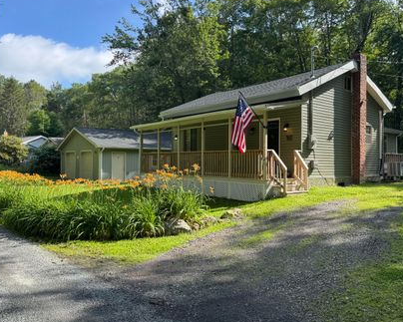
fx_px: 346
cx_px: 209
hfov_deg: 60.4
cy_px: 156
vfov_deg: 50.0
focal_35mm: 29
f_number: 1.78
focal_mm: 6.76
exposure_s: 1/1193
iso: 80
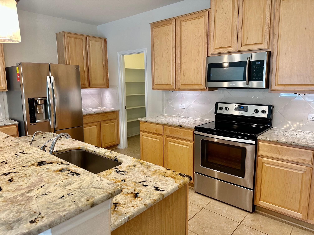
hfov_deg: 71.6
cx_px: 157
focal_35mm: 24
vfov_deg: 56.8
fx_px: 218
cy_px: 118
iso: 125
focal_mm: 6.86
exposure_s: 1/60
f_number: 1.78
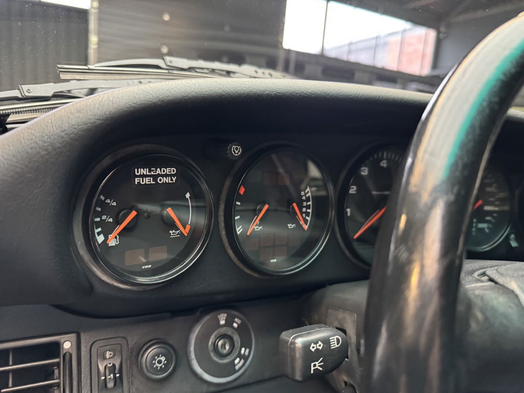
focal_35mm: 24
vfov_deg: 56.8
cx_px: 262
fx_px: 363
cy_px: 196
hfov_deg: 71.6
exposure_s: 1/33
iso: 640
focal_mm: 6.76
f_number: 1.78
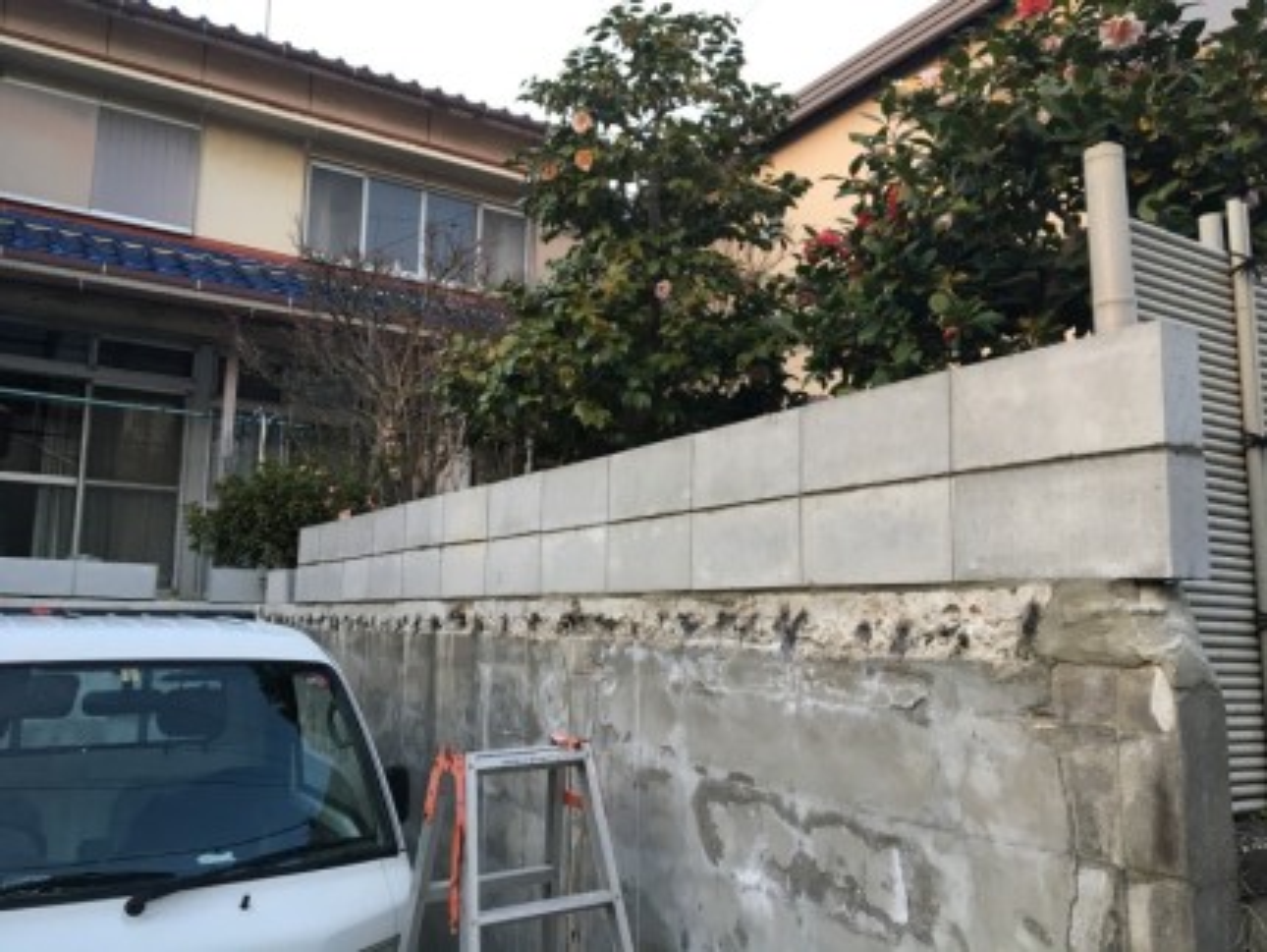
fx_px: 1062
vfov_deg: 48.3
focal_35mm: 29
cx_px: 634
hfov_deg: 61.6
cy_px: 476
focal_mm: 4.15
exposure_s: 1/30
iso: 25
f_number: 2.2
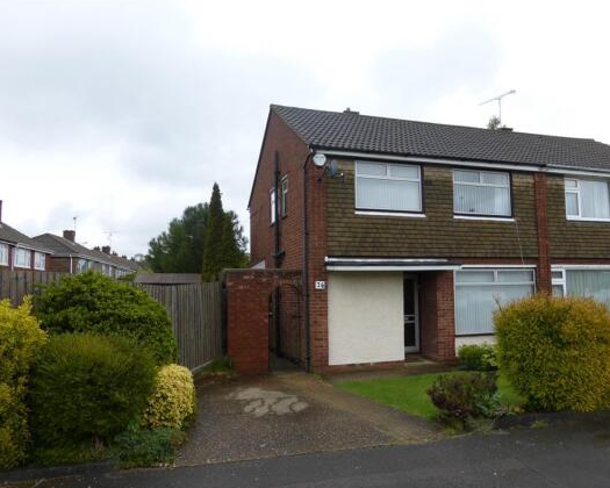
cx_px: 319
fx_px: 469
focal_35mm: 26
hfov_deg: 66.0
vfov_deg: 54.9
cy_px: 248
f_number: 3.3
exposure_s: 1/400
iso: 100
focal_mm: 4.3
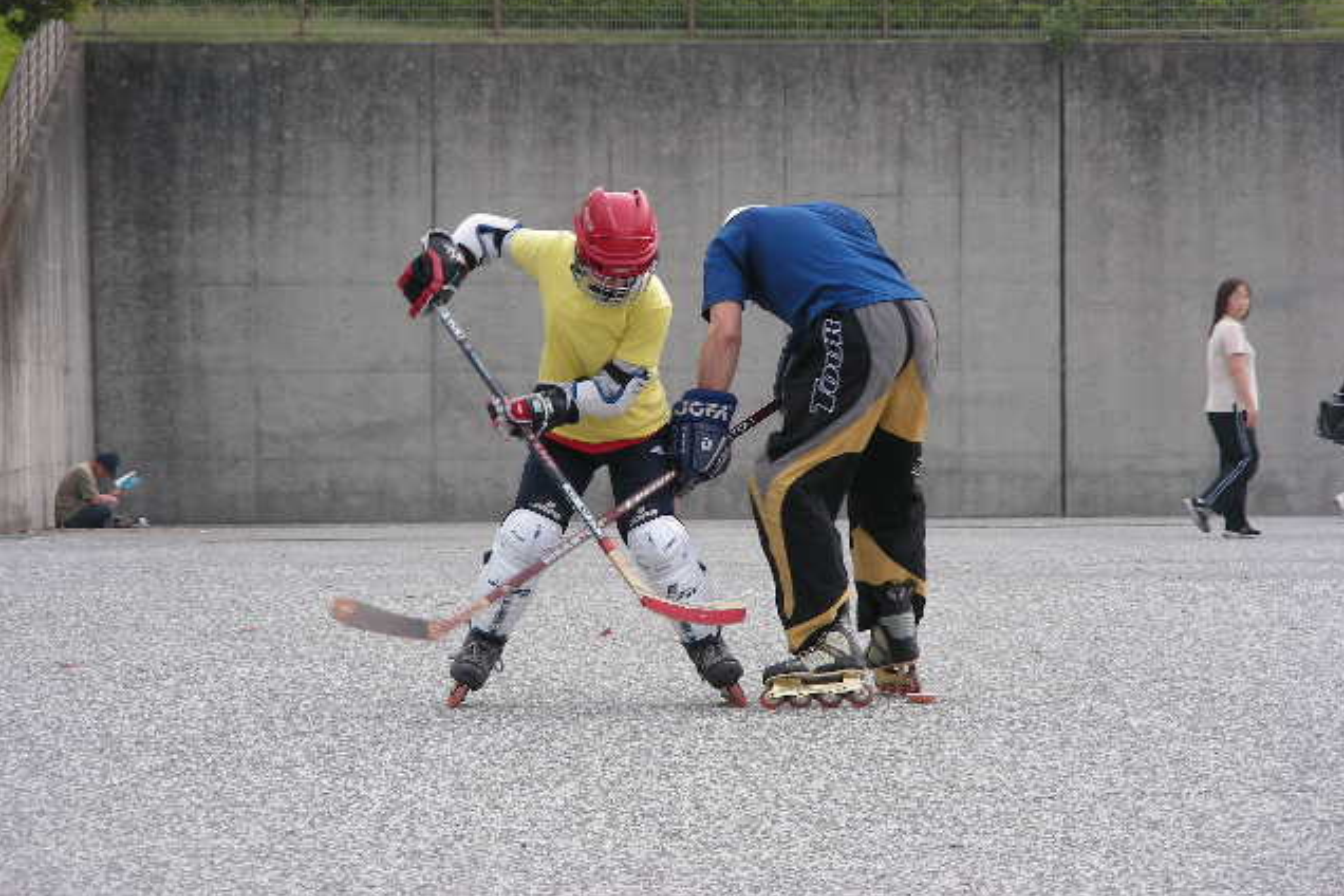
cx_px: 674
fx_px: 7653
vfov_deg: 6.7
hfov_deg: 10.0
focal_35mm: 205
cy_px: 427
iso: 50
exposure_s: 1/119
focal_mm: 32.7
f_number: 3.5
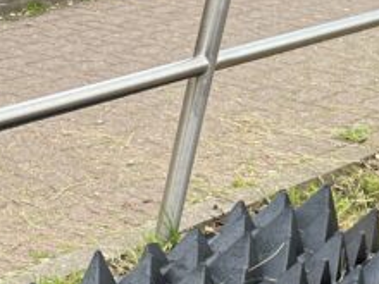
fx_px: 1325
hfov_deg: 14.9
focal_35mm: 121
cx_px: -221
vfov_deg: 11.4
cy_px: 504
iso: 50
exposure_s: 1/544
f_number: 1.6
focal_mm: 5.1
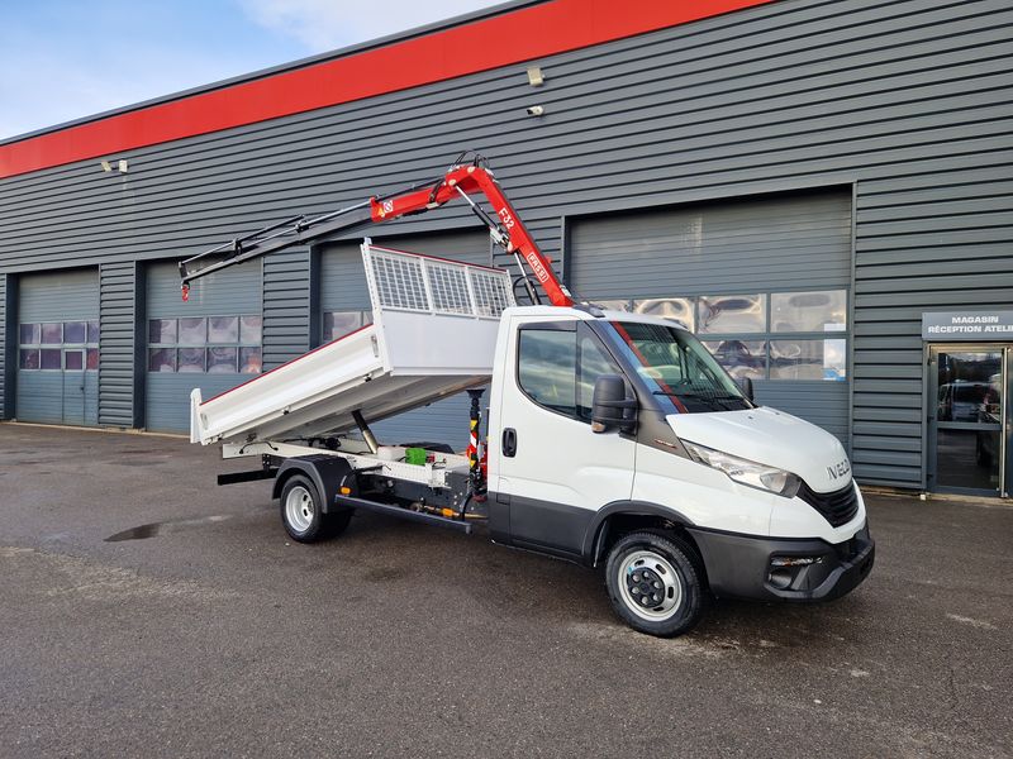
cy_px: 380
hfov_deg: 73.9
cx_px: 506
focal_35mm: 23
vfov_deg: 58.9
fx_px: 673
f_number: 1.8
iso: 50
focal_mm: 5.4
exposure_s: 1/2597
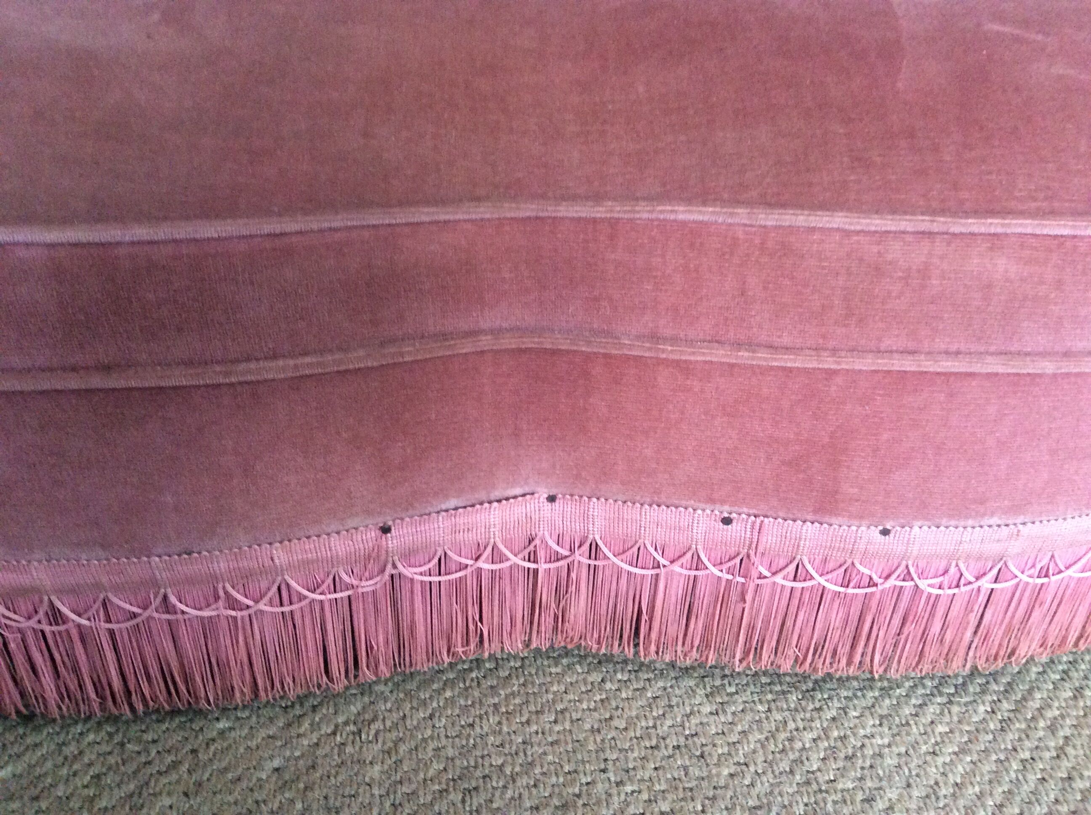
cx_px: 546
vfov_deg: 44.1
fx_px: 1007
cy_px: 408
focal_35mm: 32
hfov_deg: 56.9
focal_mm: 3.3
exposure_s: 1/25
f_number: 2.4
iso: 250
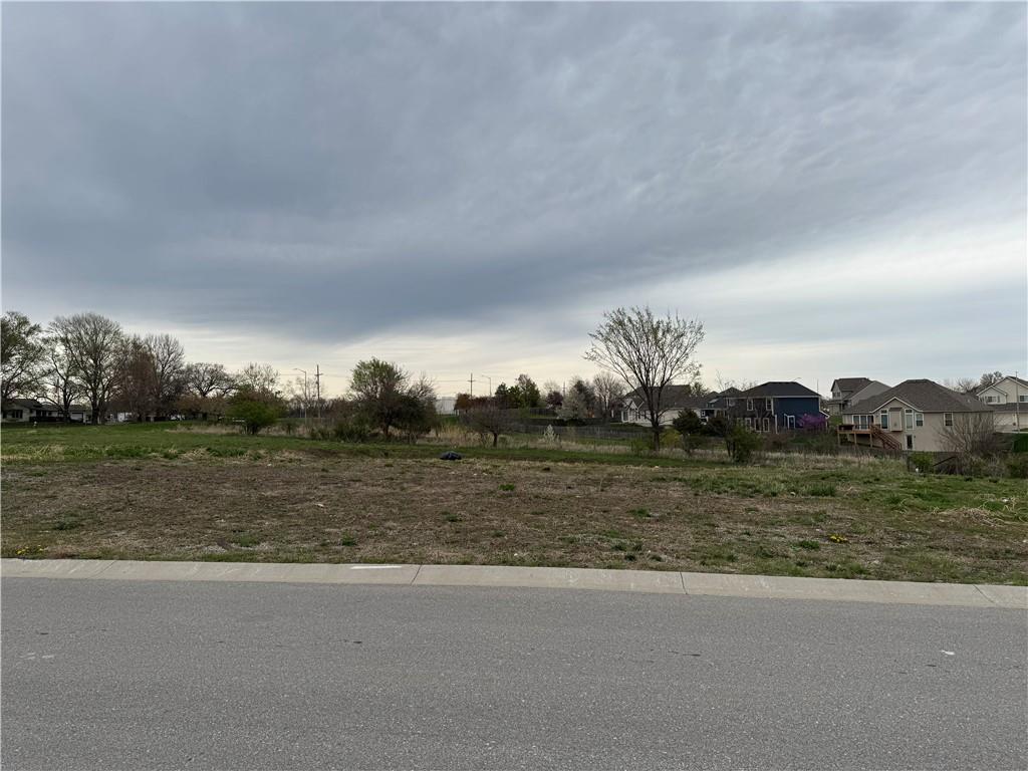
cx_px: 514
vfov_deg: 56.8
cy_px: 386
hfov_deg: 71.6
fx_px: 713
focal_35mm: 24
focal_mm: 6.76
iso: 80
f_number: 1.78
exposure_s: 1/2415
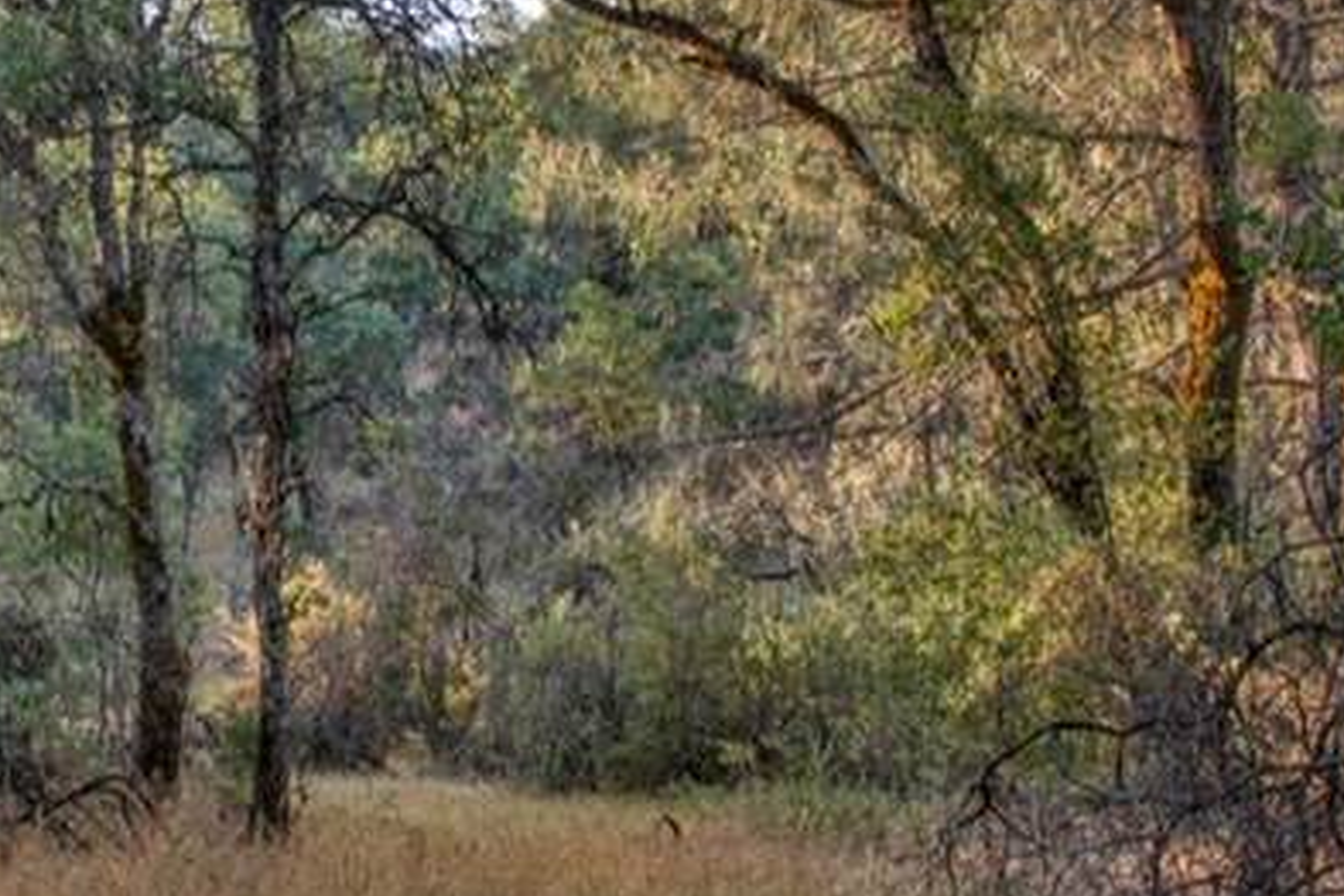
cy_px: 392
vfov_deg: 11.7
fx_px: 4368
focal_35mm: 117
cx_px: 72
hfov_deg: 17.2
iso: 100
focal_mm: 24
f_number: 9
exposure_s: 1/30
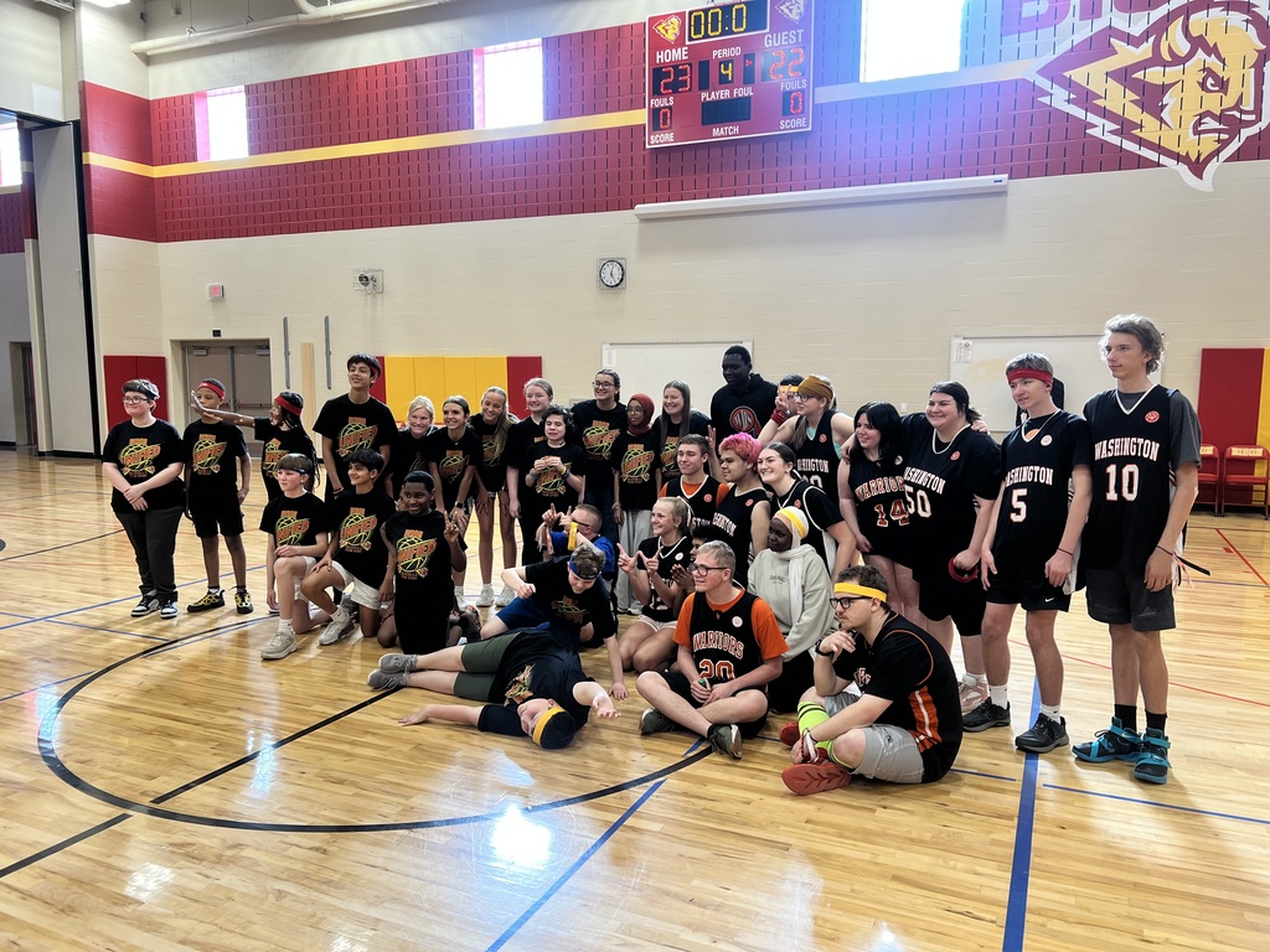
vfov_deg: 53.1
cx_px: 635
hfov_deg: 67.3
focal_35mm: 26
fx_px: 954
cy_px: 476
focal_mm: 5.7
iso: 80
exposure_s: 1/121
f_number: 1.5
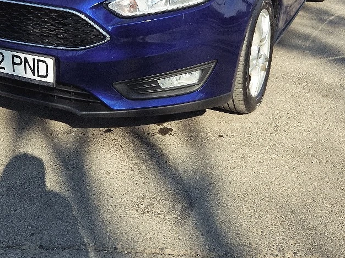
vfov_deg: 28.2
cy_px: 11
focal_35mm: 49
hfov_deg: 38.6
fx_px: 488
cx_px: 121
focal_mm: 5.4
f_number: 1.8
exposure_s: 1/1111
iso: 50
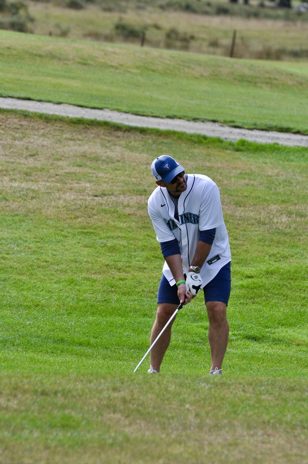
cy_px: 232
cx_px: 154
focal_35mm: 278
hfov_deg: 4.9
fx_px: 3570
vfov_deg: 7.4
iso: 400
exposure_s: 1/1600
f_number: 6.3
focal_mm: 185
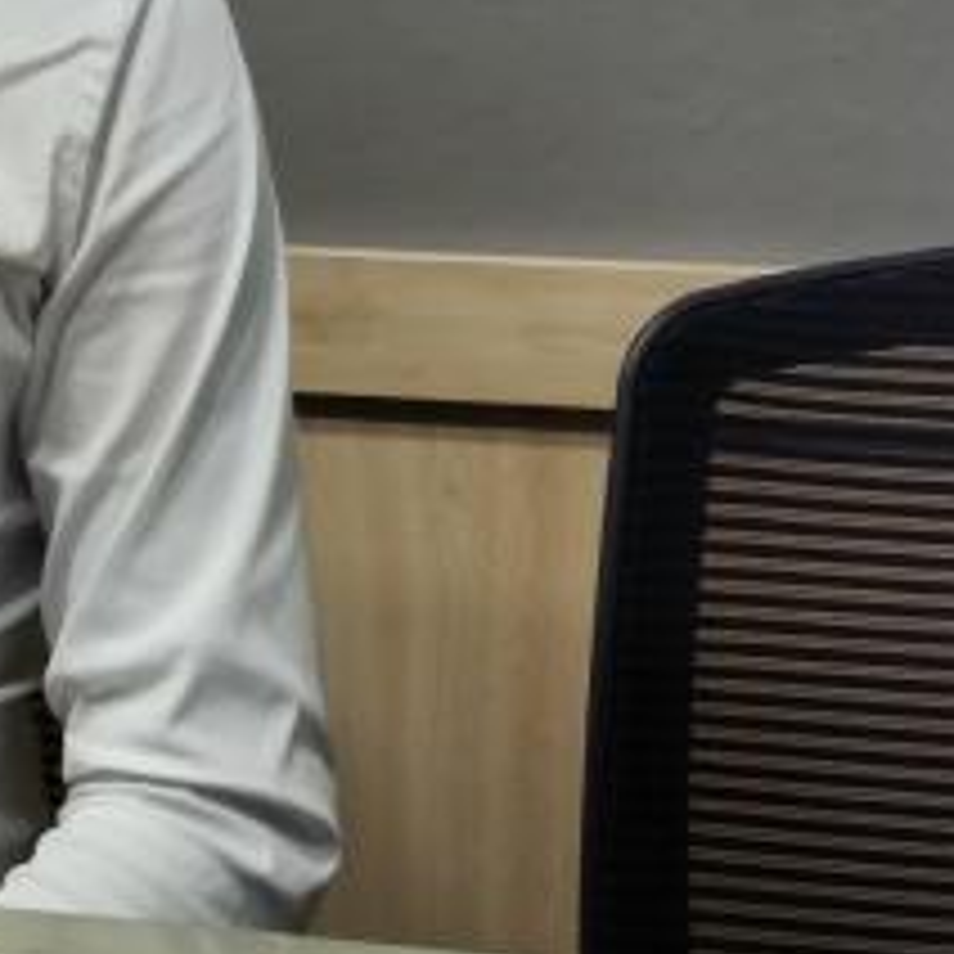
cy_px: -76
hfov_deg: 12.7
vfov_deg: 13.1
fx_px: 4085
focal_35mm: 131
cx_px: -432
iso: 100
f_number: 1.6
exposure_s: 1/50
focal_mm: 5.56
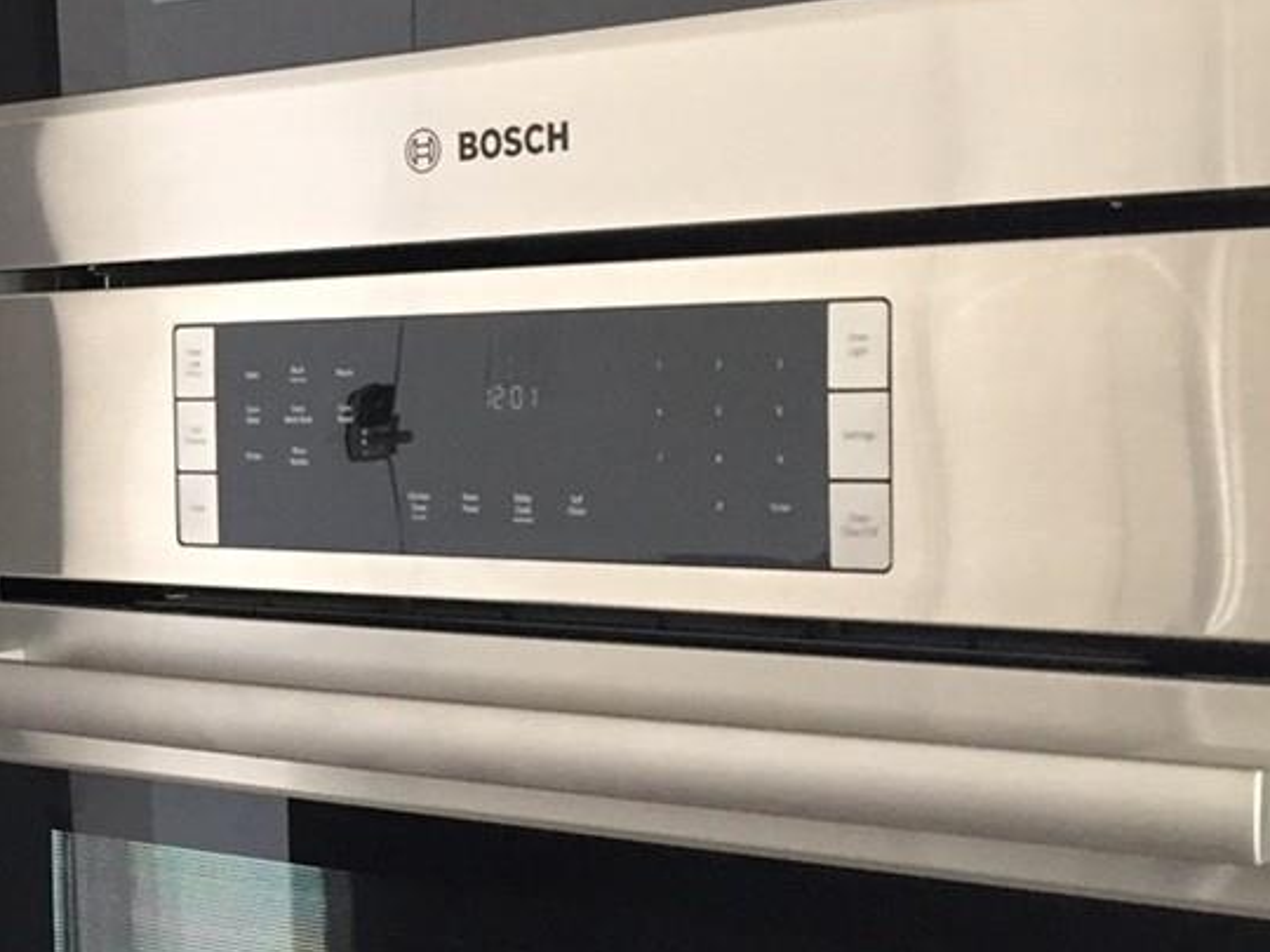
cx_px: -496
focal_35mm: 86
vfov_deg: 17.1
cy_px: 597
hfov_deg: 20.3
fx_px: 3155
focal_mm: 4.15
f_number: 2.2
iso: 100
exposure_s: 1/30
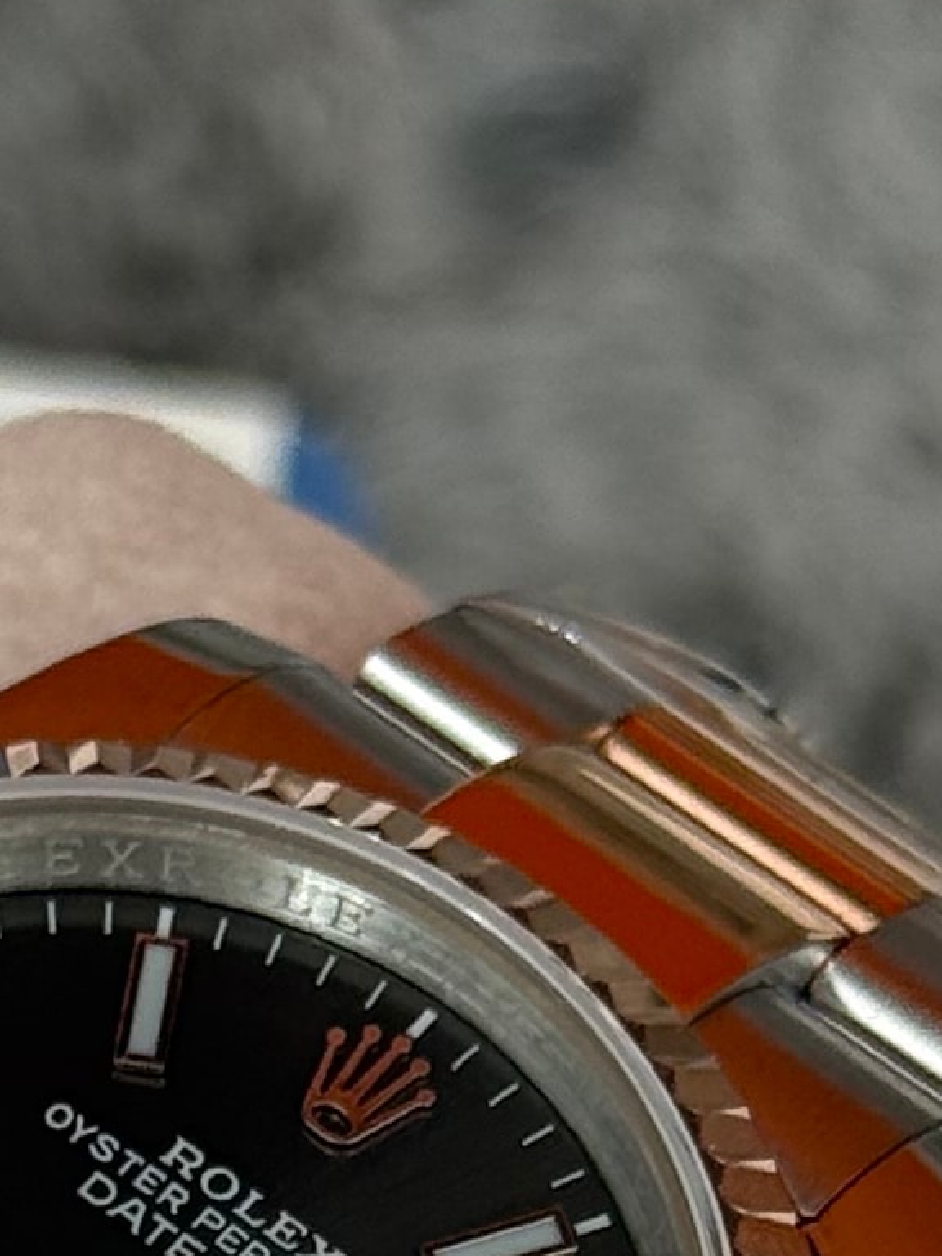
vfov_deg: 7.7
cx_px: 0
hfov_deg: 5.9
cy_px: 1841
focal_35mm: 252
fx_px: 9144
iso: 64
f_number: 1.78
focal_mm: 6.76
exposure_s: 1/895
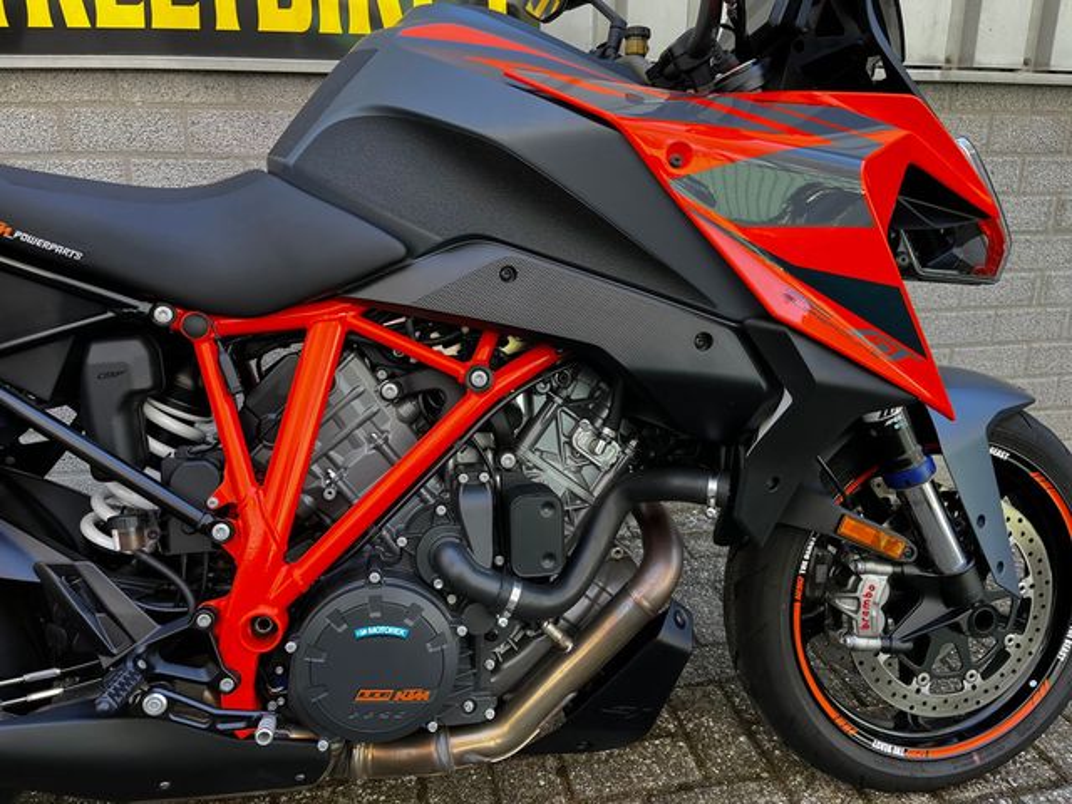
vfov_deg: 53.1
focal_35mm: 26
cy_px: 402
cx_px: 536
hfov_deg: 67.3
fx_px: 805
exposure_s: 1/121
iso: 64
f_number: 1.6
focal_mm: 5.1
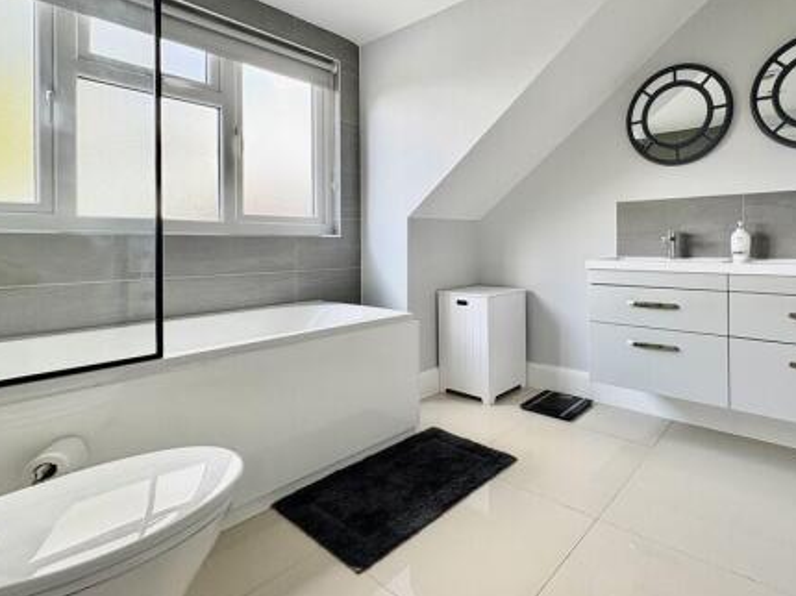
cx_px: 488
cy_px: 243
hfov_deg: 83.4
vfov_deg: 68.1
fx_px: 437
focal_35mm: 19
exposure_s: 1/99
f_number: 2.2
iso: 125
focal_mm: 2.22
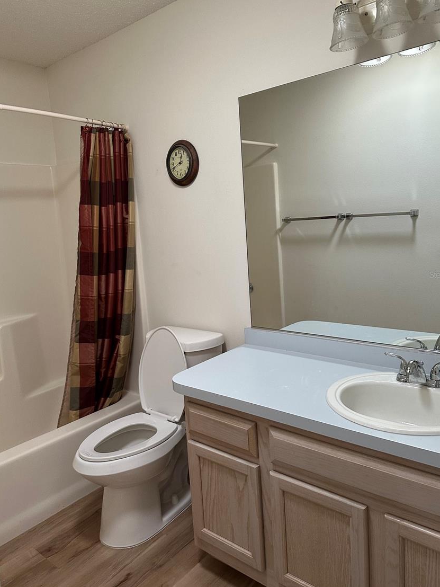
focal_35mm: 26
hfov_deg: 53.0
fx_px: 441
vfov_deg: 67.2
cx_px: 229
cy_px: 274
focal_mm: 6.86
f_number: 1.78
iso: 250
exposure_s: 1/60
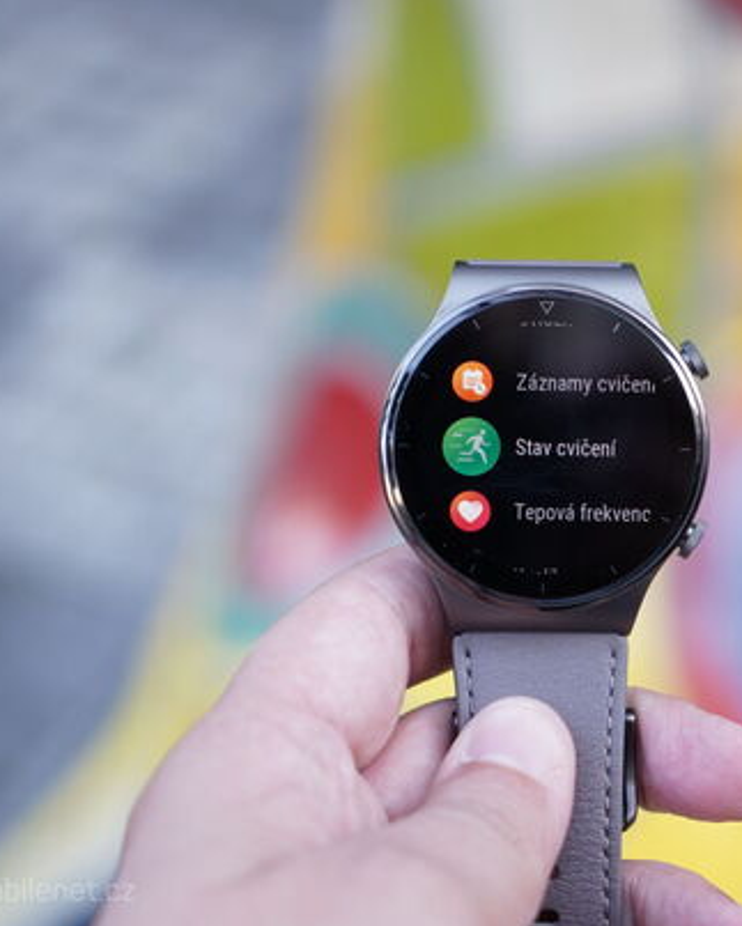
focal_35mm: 100
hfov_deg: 15.3
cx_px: 579
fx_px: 2742
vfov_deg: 19.2
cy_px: 465
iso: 1000
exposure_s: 1/200
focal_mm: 70
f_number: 4.5
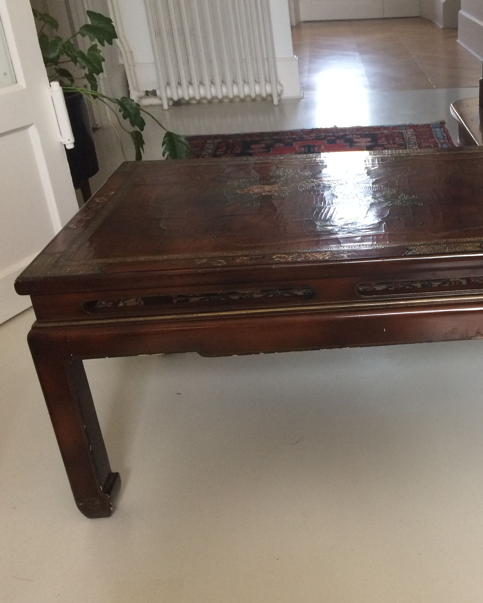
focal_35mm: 41
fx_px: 732
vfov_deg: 44.8
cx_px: 420
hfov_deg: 34.8
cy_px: 311
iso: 64
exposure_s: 1/33
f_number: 2.2
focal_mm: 4.15
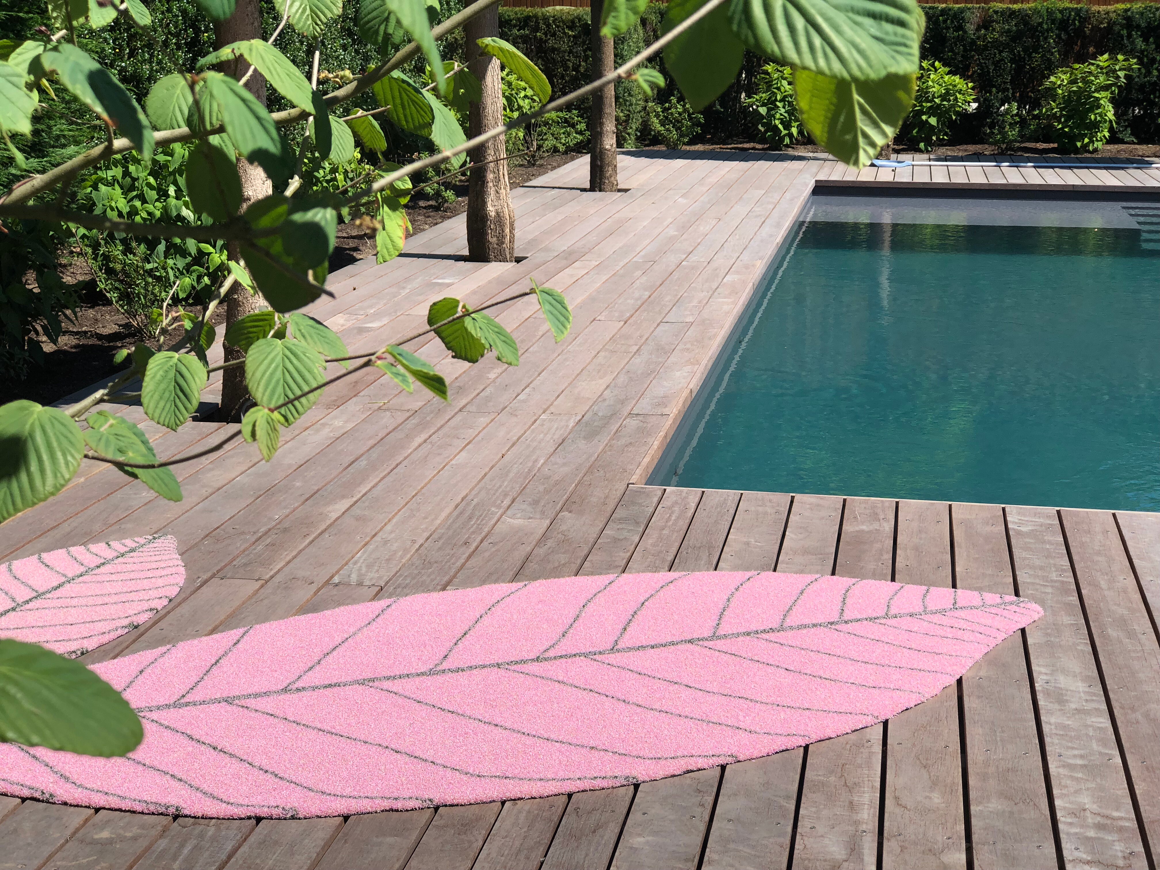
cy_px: 435
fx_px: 1910
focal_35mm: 57
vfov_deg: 25.7
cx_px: 580
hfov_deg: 33.8
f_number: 2.8
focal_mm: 6.6
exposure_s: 1/960
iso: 20
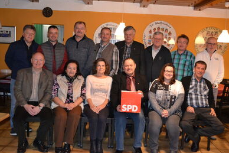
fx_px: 235
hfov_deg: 51.9
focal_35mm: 37
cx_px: 116
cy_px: 78
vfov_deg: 36.0
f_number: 4
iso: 3200
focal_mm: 24
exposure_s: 1/60
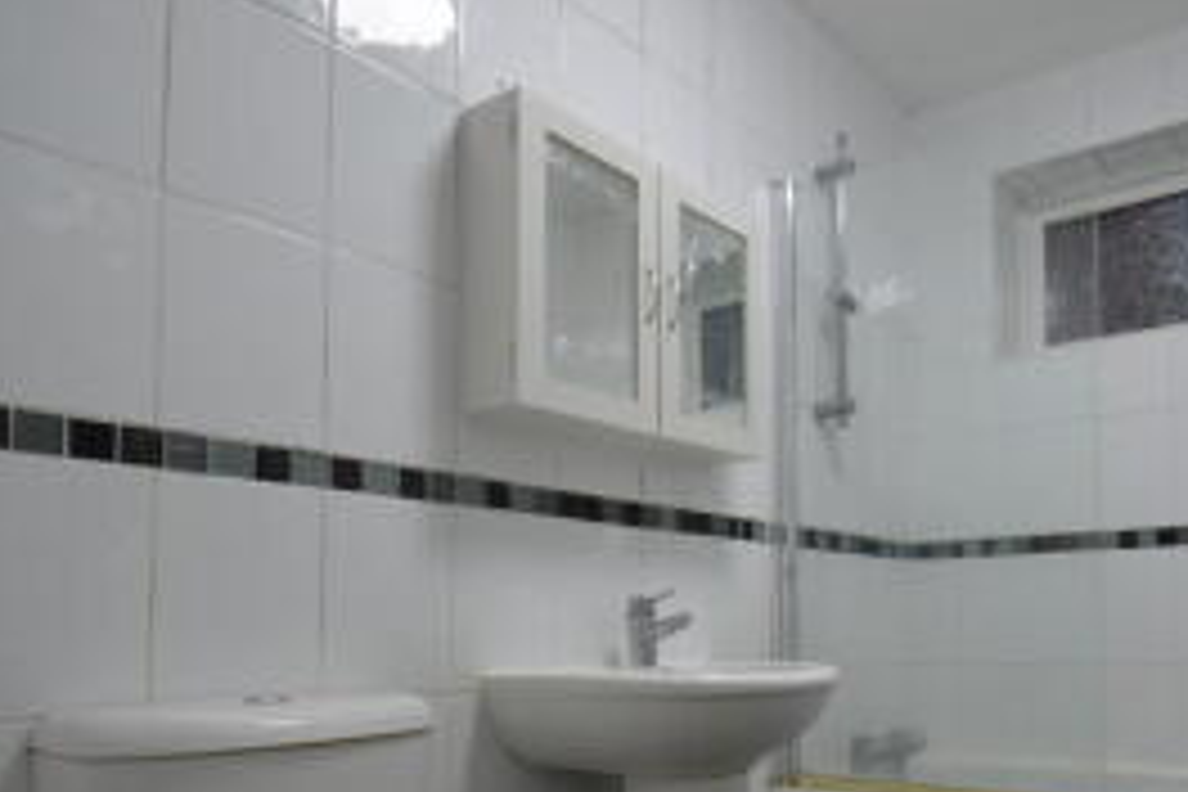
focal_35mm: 27
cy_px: 551
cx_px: 918
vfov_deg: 46.9
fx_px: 891
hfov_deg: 62.7
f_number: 3.5
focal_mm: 10
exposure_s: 1/15
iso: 100
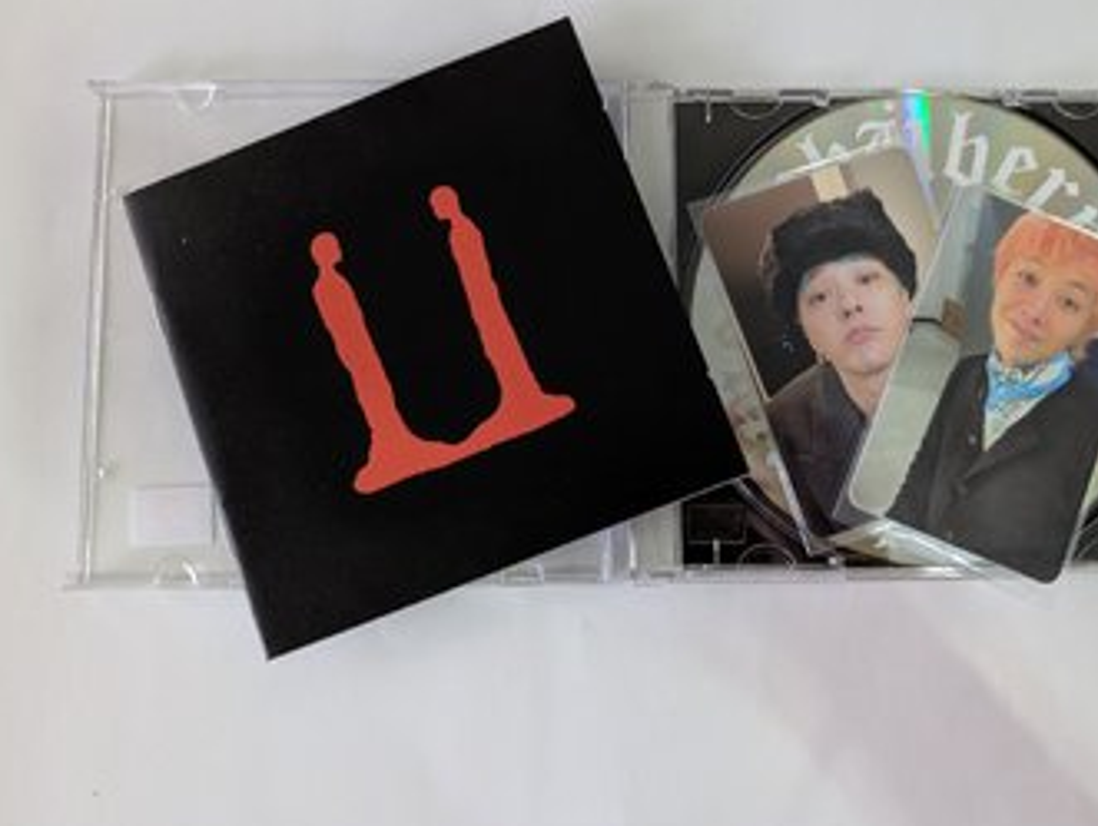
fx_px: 921
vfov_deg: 48.2
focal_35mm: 29
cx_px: 624
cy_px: 367
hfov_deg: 61.4
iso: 465
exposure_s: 1/120
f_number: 1.68
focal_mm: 6.9
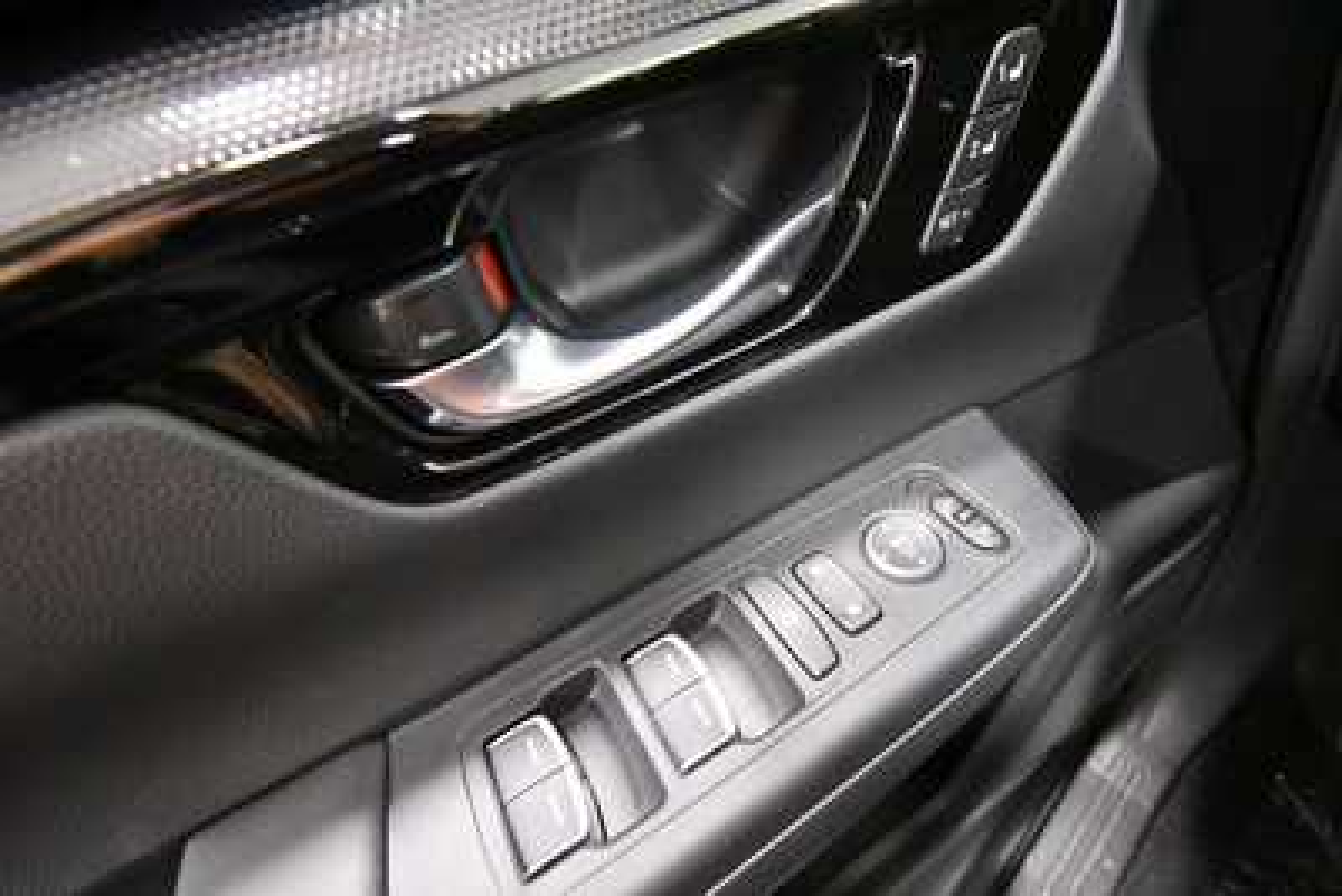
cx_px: 671
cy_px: 448
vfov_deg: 77.4
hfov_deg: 100.4
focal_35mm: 15
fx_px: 559
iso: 6400
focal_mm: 10
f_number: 4.5
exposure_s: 1/60
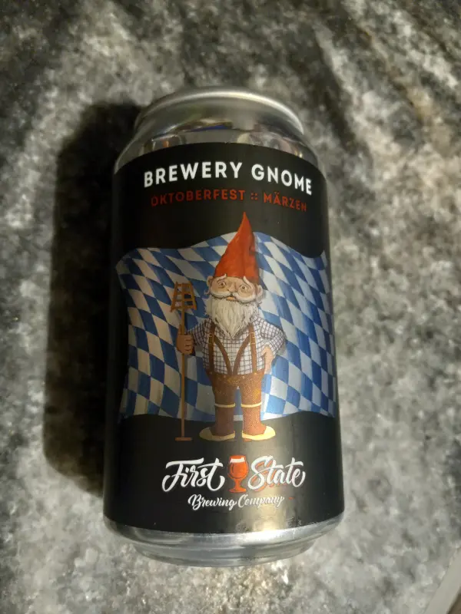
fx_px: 479
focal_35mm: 27
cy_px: 307
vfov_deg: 65.3
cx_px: 230
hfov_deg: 51.4
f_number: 1.8
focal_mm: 3.94
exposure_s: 1/30
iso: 250
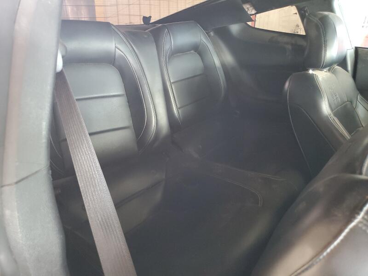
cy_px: 138
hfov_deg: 67.3
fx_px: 276
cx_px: 184
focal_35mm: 26
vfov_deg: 53.1
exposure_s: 1/20
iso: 326
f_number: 1.5
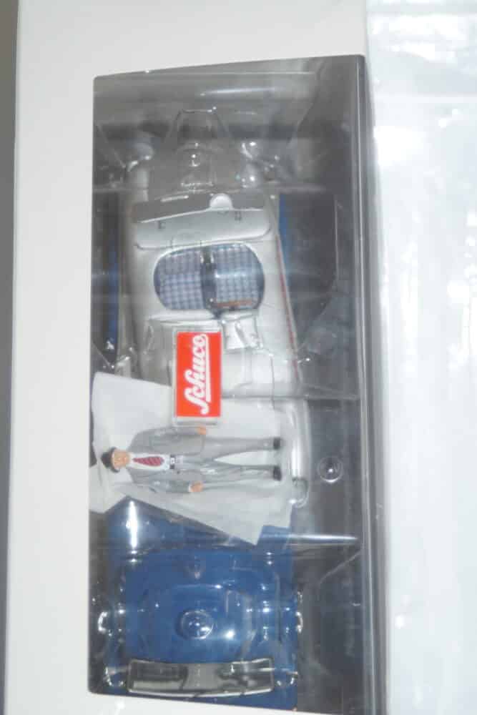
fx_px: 2384
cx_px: 238
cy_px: 358
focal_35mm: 120
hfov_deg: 11.4
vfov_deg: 17.1
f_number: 5.6
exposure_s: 1/160
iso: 800
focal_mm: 80
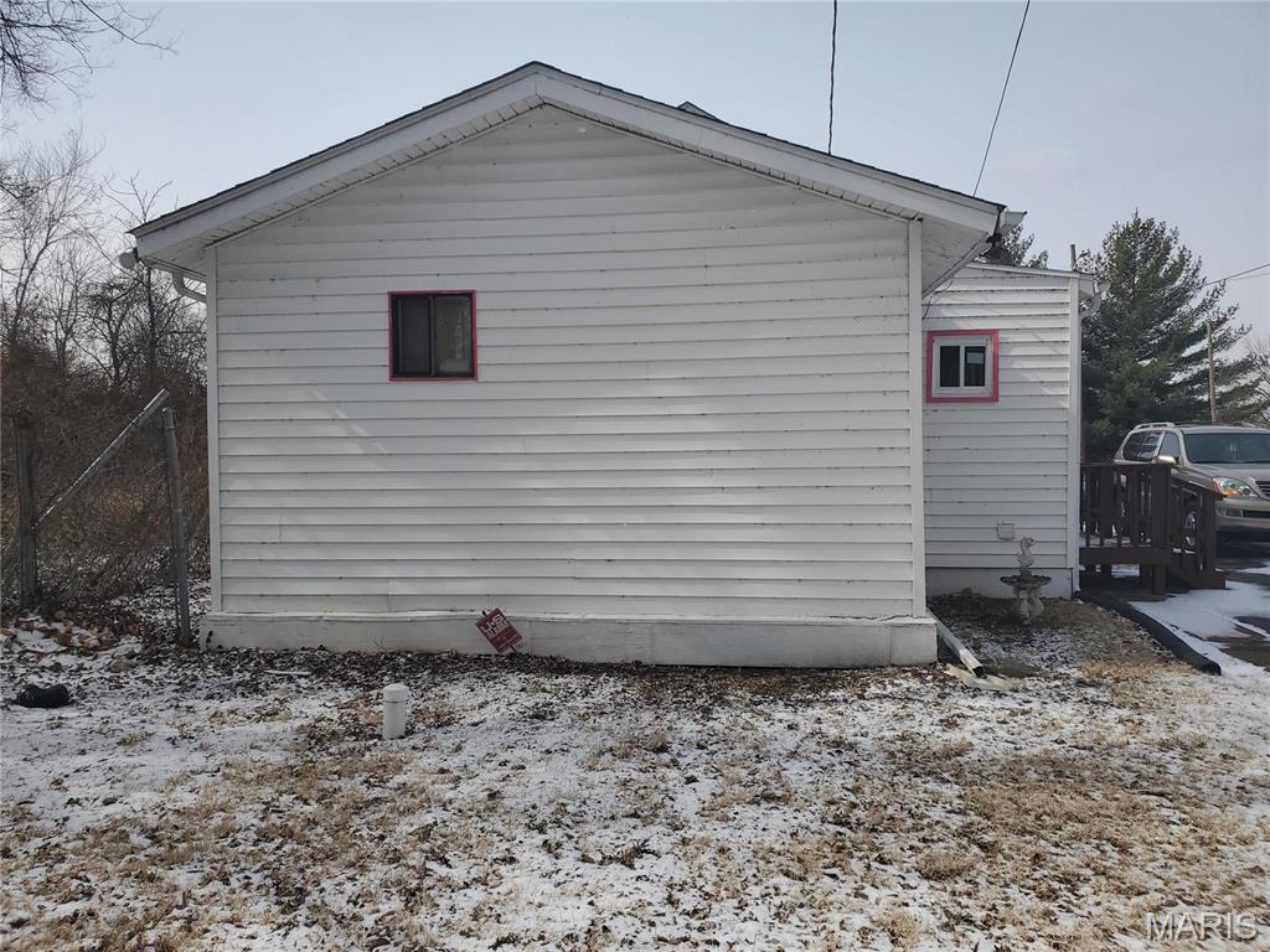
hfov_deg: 67.3
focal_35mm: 26
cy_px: 476
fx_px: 954
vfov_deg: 53.1
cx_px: 635
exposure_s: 1/1718
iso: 50
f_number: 2.4
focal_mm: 4.3
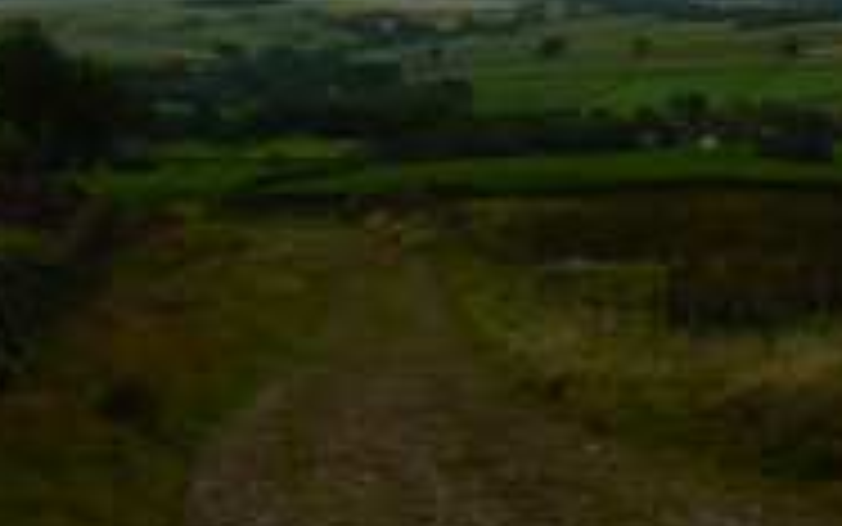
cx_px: 797
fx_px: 2020
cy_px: -13
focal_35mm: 88
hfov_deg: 22.8
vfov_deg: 14.6
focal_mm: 6
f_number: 5.6
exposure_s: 1/250
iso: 80
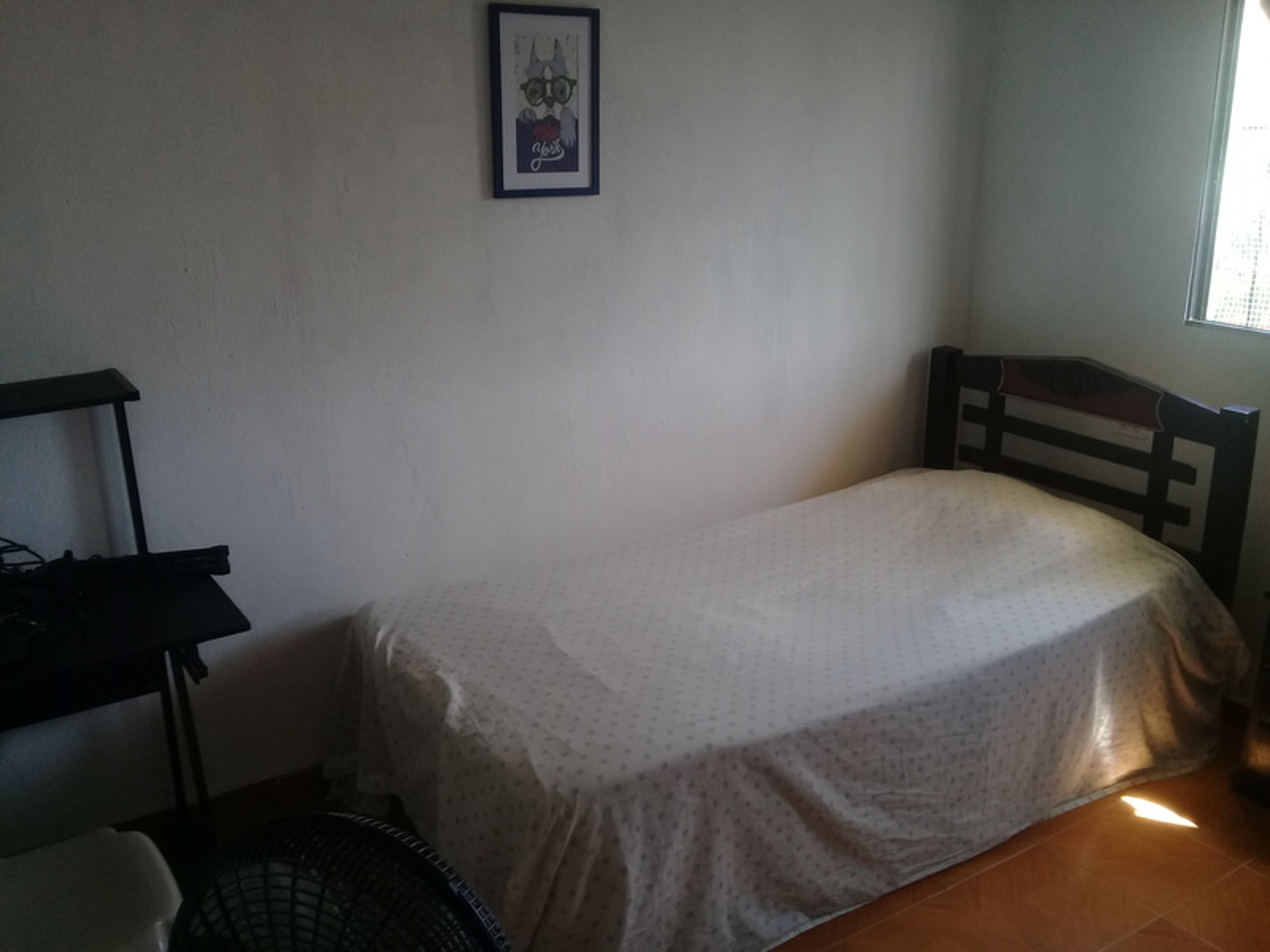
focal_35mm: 31
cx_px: 635
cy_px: 476
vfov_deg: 45.4
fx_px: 1137
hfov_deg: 58.4
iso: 64
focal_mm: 3.3
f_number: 2.2
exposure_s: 1/60
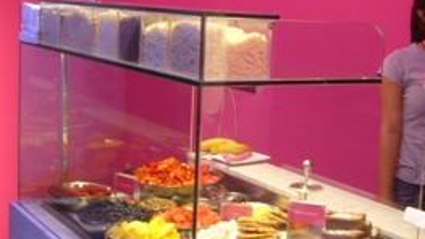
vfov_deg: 18.5
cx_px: 322
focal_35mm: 65
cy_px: 97
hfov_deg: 31.7
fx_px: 733
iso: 125
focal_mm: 5.8
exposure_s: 1/15
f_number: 2.8
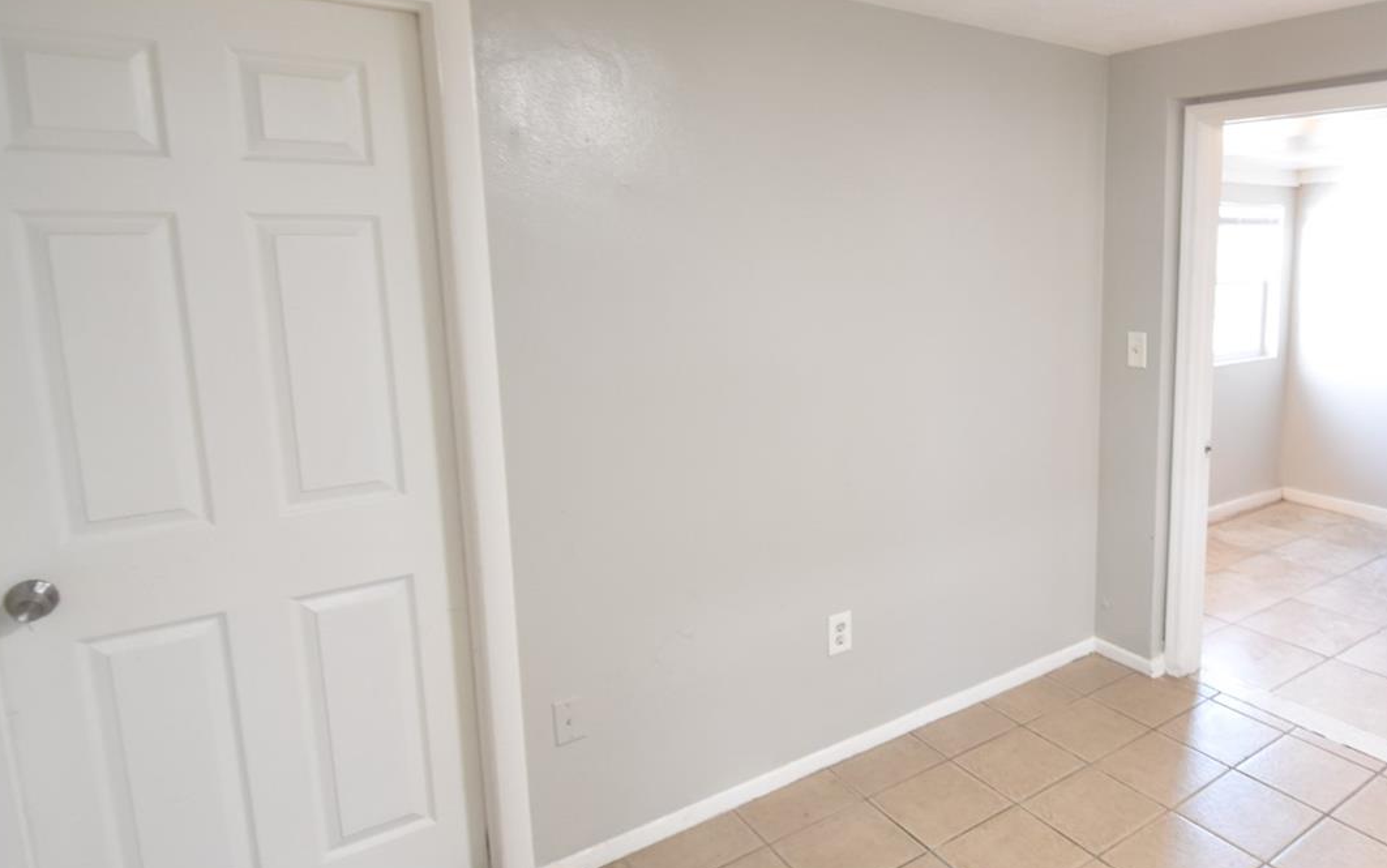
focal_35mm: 23
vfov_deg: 52.8
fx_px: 870
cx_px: 1010
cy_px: 371
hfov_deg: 72.7
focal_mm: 10
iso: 800
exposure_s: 1/20
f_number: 3.5
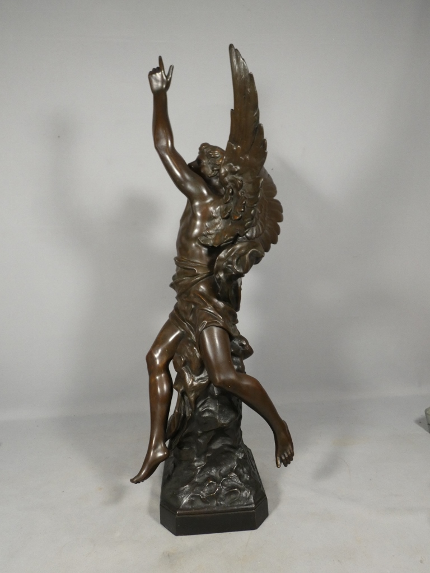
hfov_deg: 58.9
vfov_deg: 73.9
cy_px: 286
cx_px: 215
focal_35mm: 23
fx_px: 381
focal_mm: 4.1
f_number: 3
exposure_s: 1/125
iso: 250
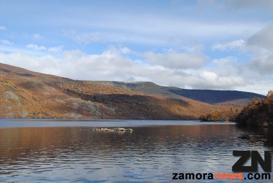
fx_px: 285
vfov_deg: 35.6
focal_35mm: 38
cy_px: 92
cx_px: 136
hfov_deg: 51.2
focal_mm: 25
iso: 100
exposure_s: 1/320
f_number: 8
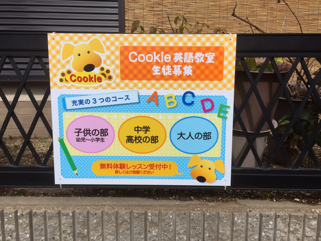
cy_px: 120
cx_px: 160
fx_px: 269
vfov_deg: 48.2
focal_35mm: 29
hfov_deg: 61.7
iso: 32
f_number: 2.2
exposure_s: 1/1721
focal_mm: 4.15
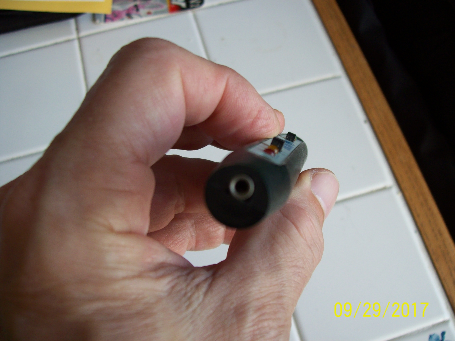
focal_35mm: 37
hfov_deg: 50.1
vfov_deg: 38.7
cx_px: 229
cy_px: 169
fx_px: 486
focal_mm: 6
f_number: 2.7
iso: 85
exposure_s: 1/64
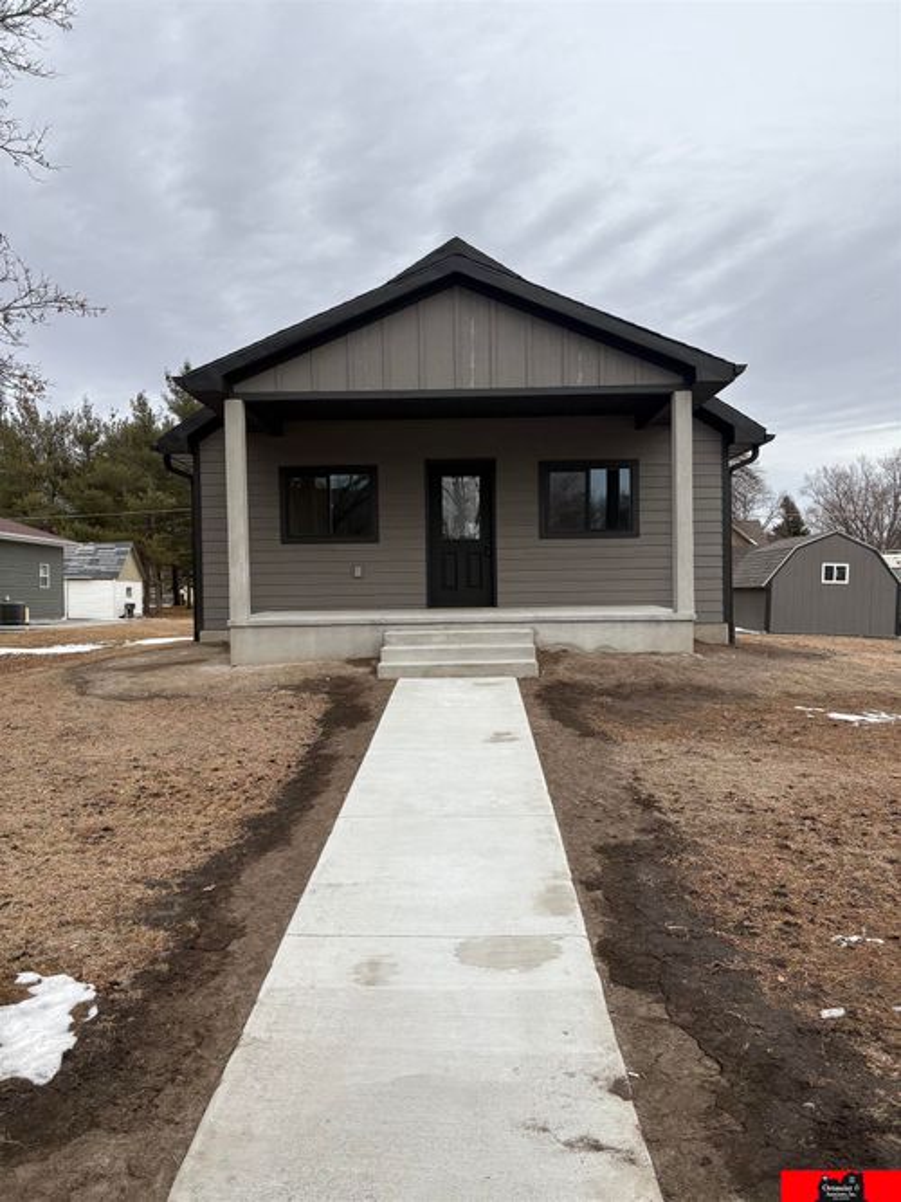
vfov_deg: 67.3
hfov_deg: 53.0
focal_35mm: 26
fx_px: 903
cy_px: 601
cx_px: 450
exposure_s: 1/1117
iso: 50
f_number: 1.6
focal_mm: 5.96
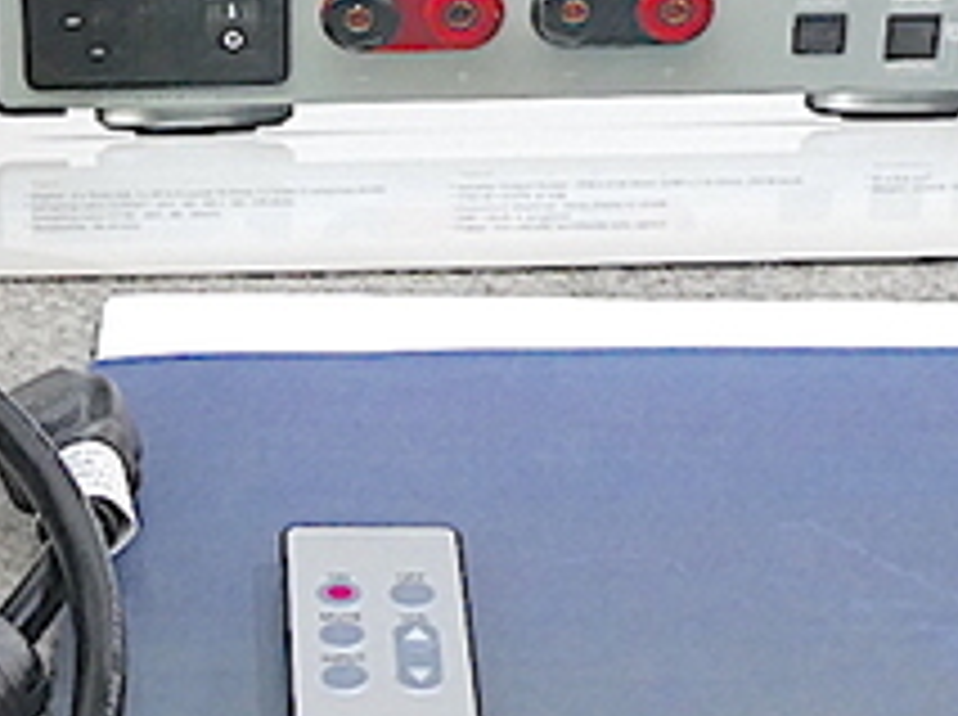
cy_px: 95
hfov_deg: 14.1
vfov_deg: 10.5
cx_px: 207
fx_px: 3868
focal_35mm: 140
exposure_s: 1/15
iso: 200
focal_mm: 5.4
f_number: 3.5
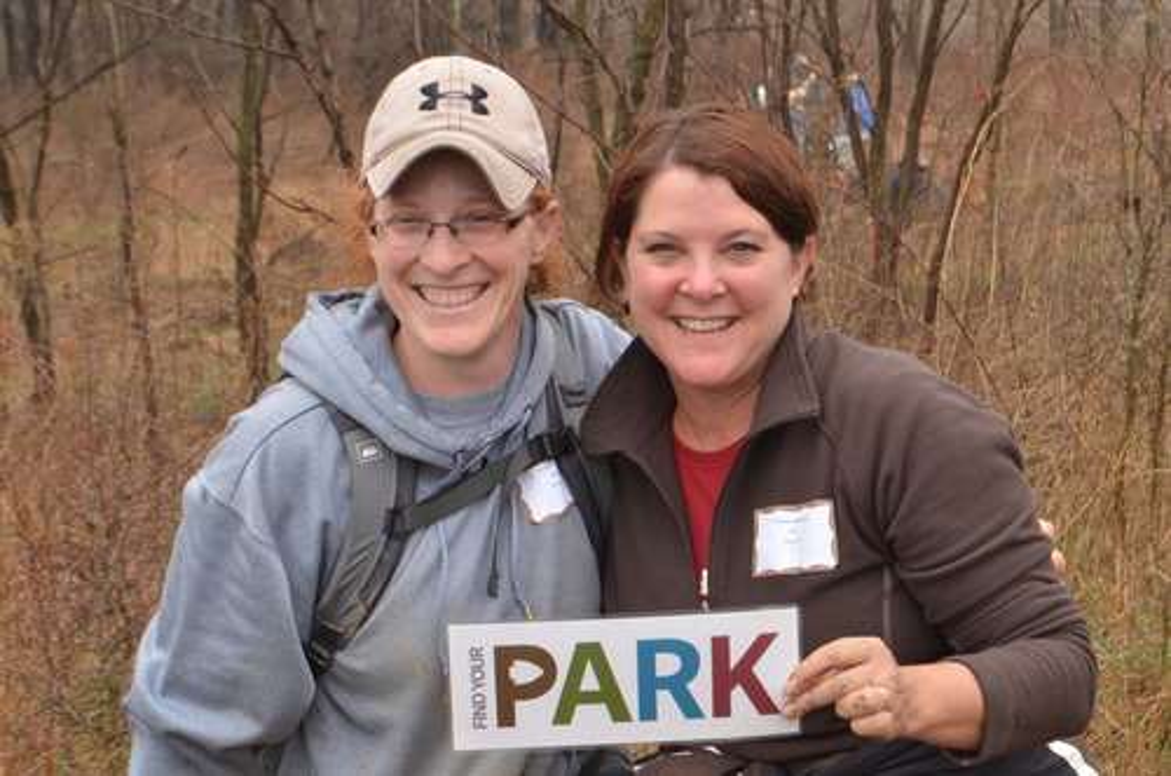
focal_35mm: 82
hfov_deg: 24.7
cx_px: 586
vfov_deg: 16.5
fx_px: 2678
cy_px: 388
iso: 320
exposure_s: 1/80
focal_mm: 55
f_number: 14
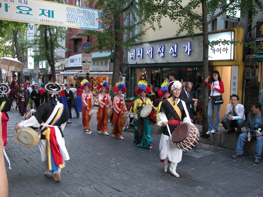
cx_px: 132
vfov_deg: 40.7
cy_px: 98
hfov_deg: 52.6
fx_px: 266
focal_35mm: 35
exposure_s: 1/28.6
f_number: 2.8
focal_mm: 8.9
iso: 100
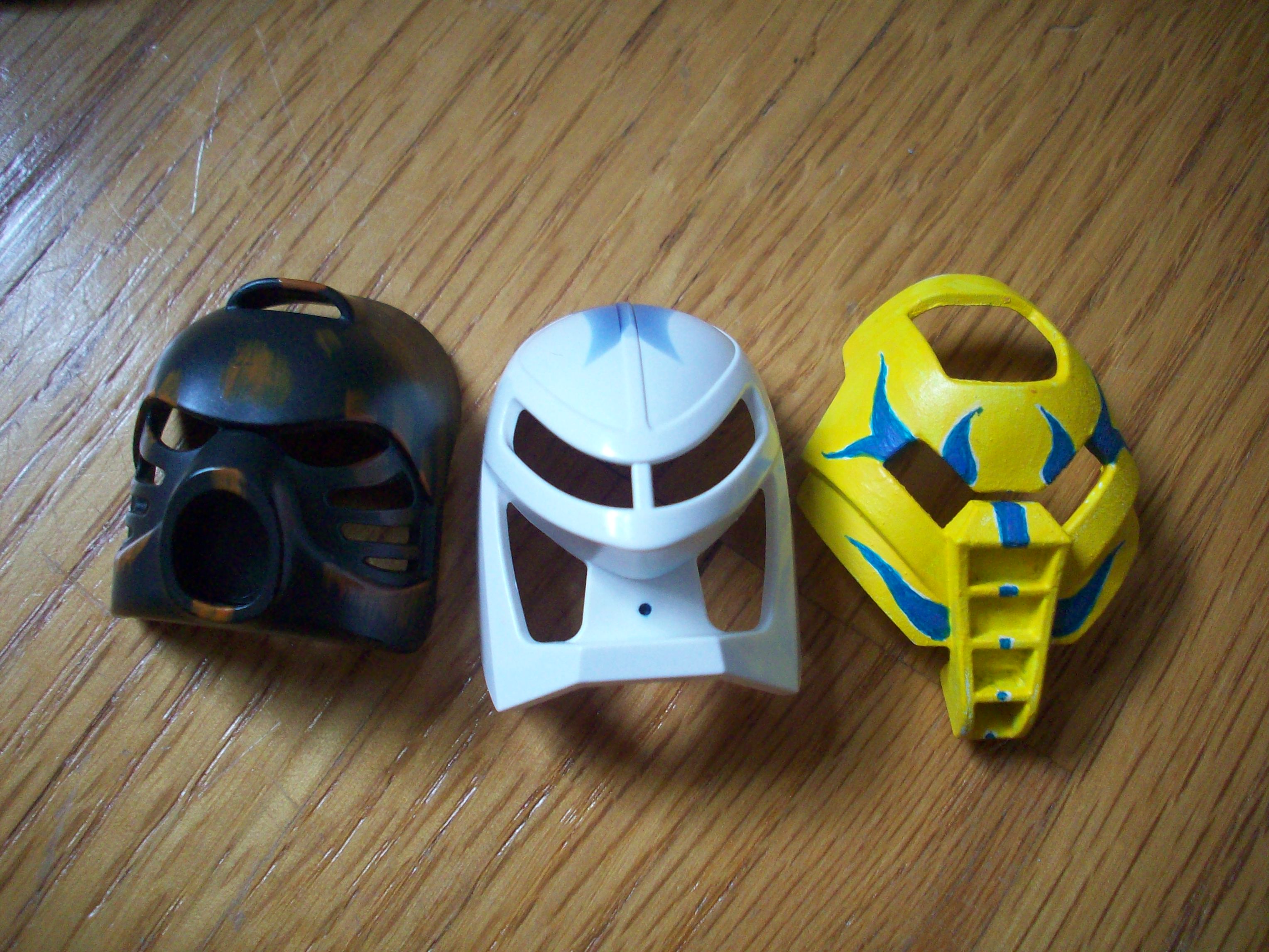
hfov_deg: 50.1
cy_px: 476
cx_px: 634
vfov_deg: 38.7
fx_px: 1356
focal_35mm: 37
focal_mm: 6.2
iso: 160
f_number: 2.8
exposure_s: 1/23.1
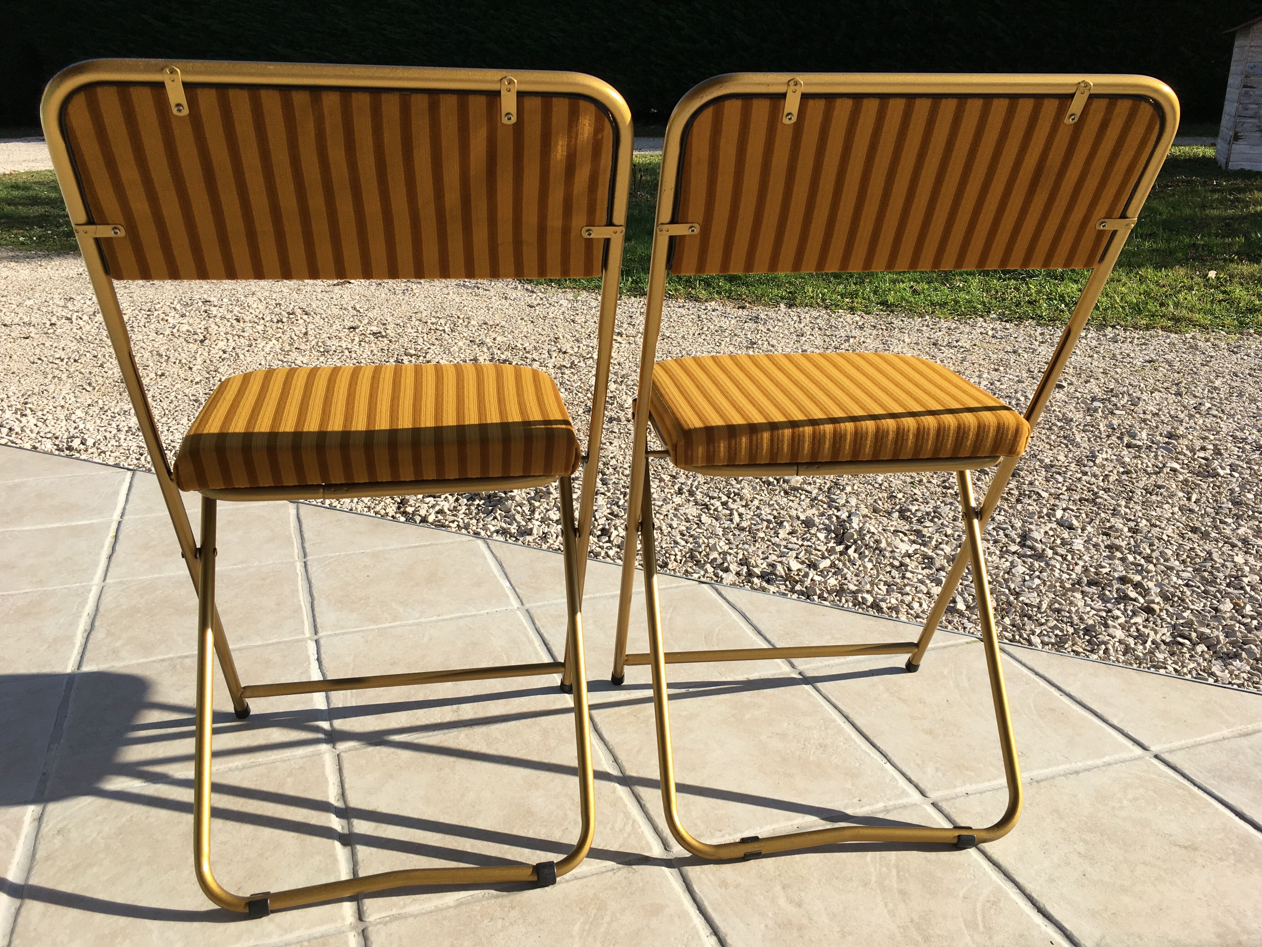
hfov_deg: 61.7
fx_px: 1057
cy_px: 474
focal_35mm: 29
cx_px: 631
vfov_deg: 48.2
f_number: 2.2
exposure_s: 1/1166
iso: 25
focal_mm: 4.15
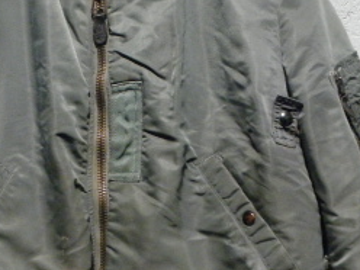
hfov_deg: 19.9
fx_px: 1019
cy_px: 173
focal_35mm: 98
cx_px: 97
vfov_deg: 15.1
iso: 400
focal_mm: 6.8
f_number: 7.4
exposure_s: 1/800
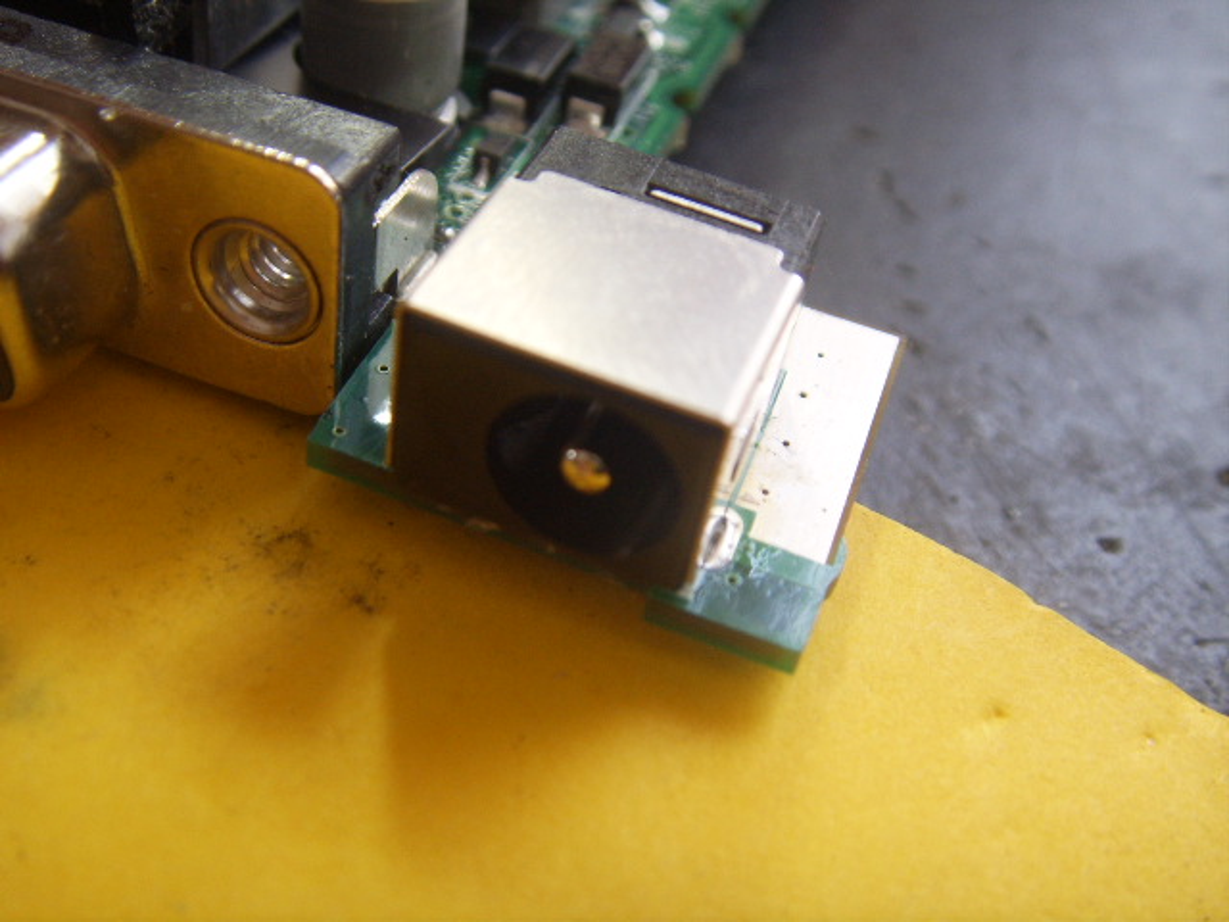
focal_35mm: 39
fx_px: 1385
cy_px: 461
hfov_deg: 47.9
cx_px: 614
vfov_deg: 36.8
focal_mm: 6.6
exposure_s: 1/60
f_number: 3.5
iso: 100
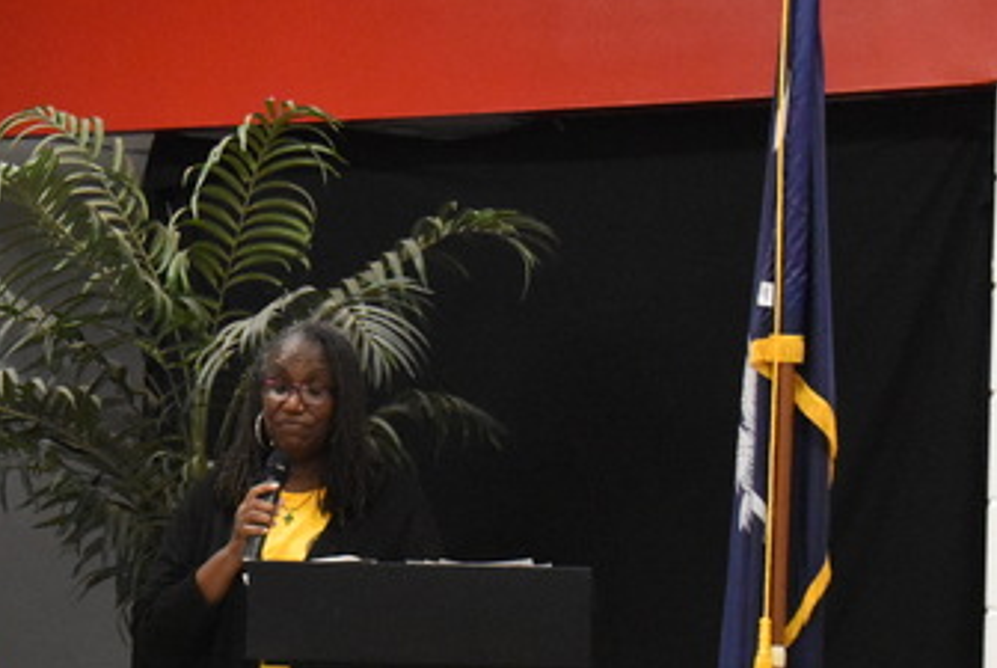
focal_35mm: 196
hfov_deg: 10.3
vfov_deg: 7.0
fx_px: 5440
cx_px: -172
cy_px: 523
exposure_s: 1/100
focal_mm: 55
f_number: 7.1
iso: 5000
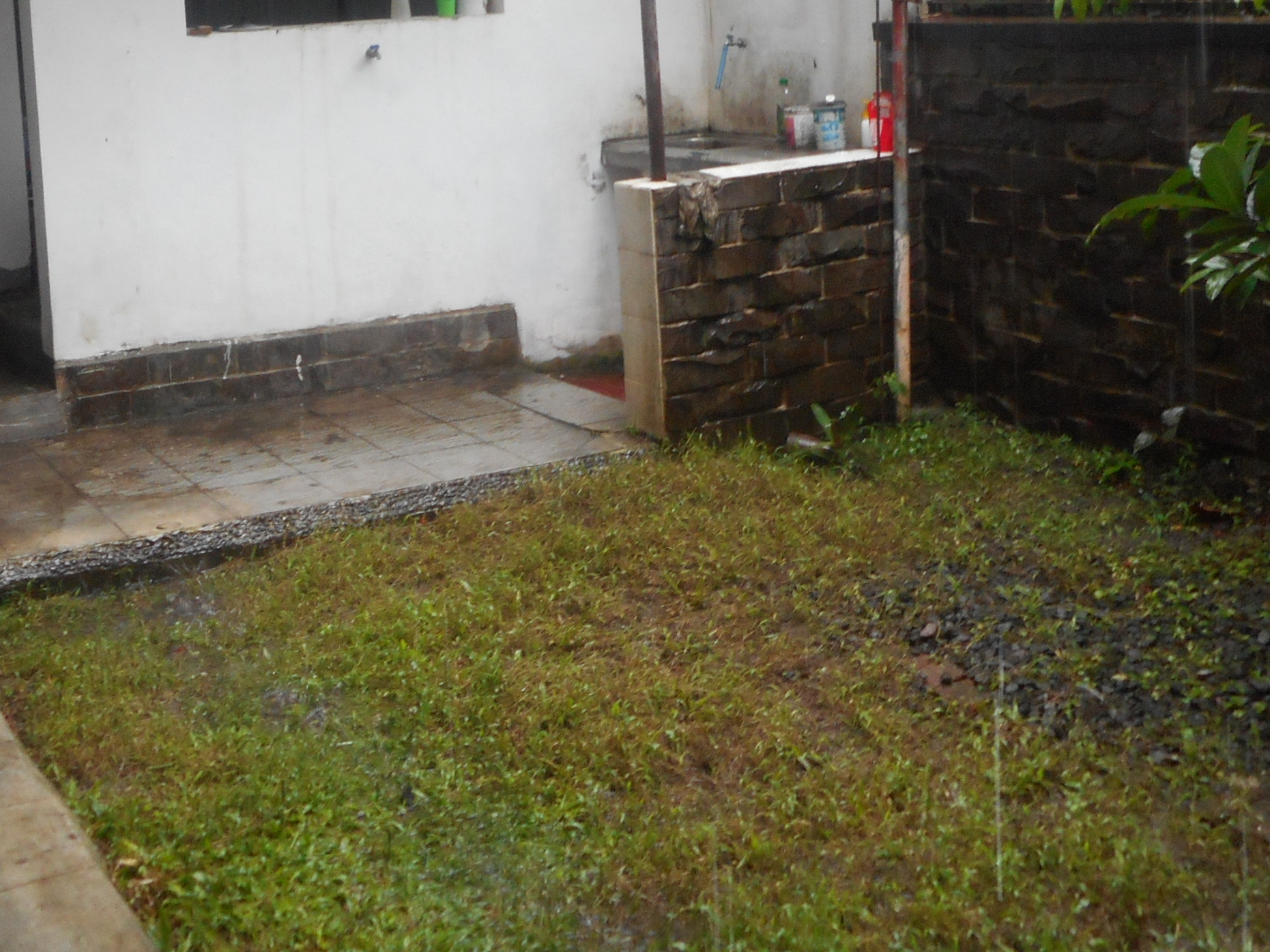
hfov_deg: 38.7
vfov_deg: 28.7
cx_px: 508
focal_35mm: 49
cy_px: 134
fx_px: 1798
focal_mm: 4.5
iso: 200
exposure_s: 1/30
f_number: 3.7
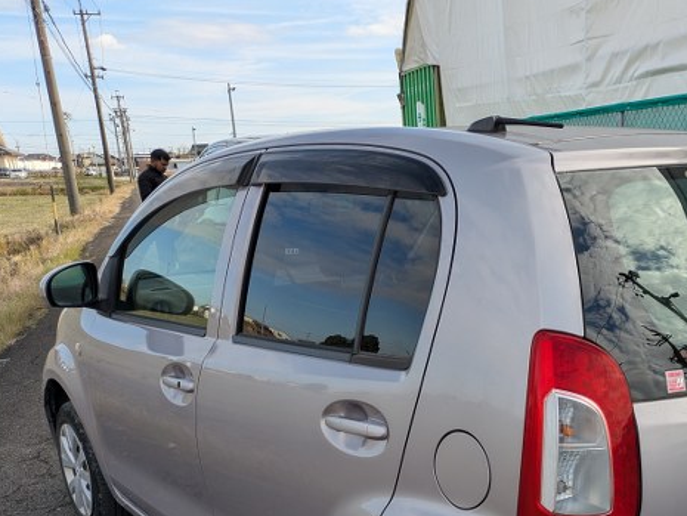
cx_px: 581
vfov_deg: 32.6
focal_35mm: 43
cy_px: 420
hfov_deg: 41.3
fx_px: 854
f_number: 1.89
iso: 50
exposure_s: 1/1340
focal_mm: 5.43
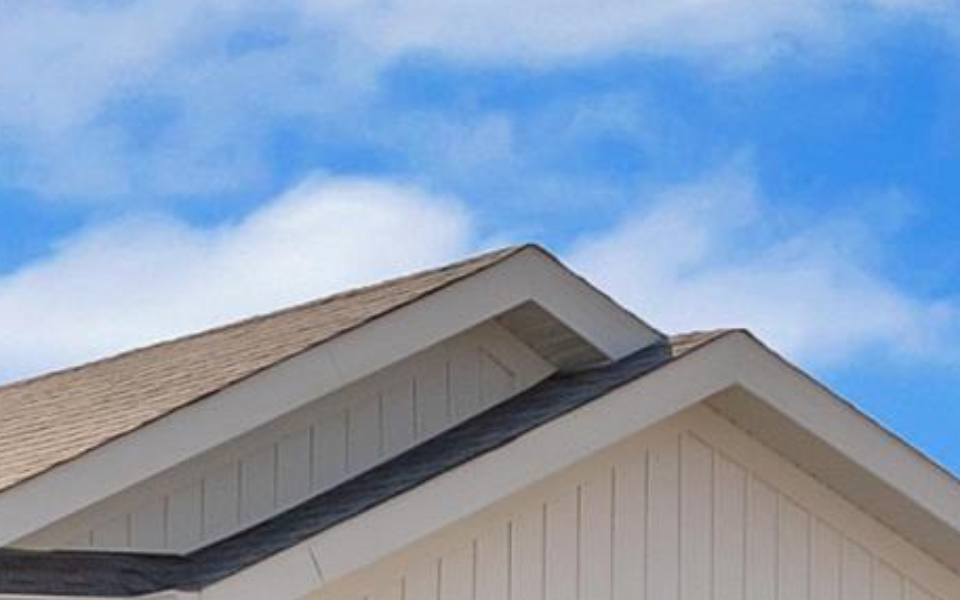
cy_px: 1168
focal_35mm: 151
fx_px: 3951
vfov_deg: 8.3
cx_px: 779
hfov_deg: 13.8
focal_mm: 8.38
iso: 100
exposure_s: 1/4000
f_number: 2.4
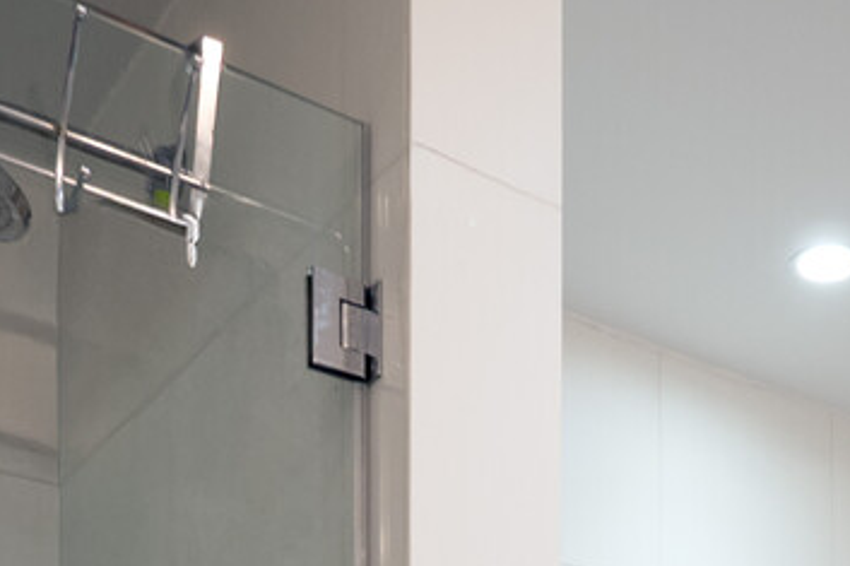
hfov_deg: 35.0
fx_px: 1298
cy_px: 1161
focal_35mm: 55
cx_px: 695
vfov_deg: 17.2
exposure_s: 1/6
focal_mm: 7
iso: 100
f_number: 4
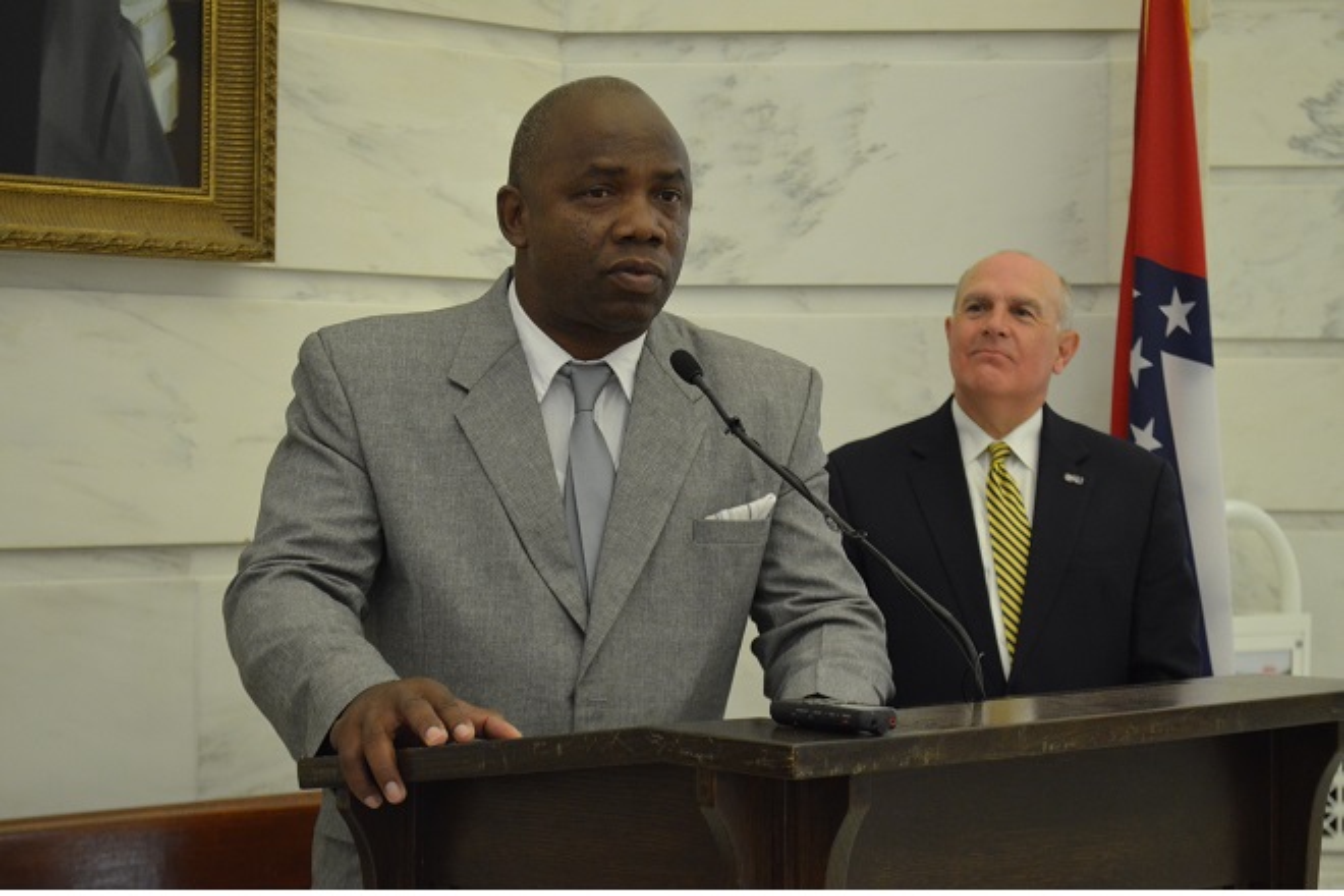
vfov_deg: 18.9
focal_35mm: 72
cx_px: 672
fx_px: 2688
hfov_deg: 28.1
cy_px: 448
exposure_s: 1/30
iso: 1800
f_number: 5.3
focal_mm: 48
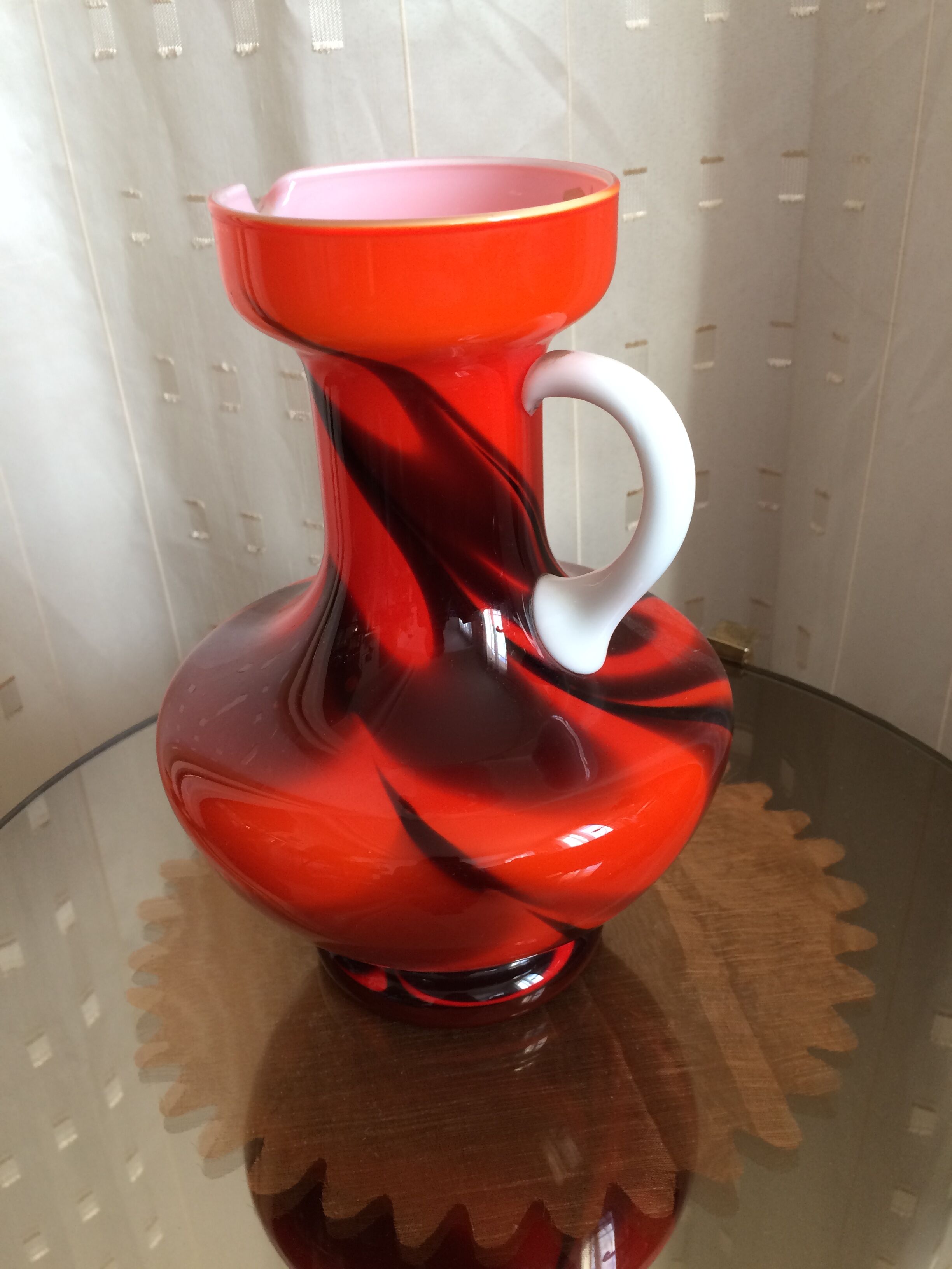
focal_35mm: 29
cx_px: 476
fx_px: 1063
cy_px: 634
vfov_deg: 61.7
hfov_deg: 48.2
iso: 100
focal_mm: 4.15
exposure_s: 1/33
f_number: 2.2
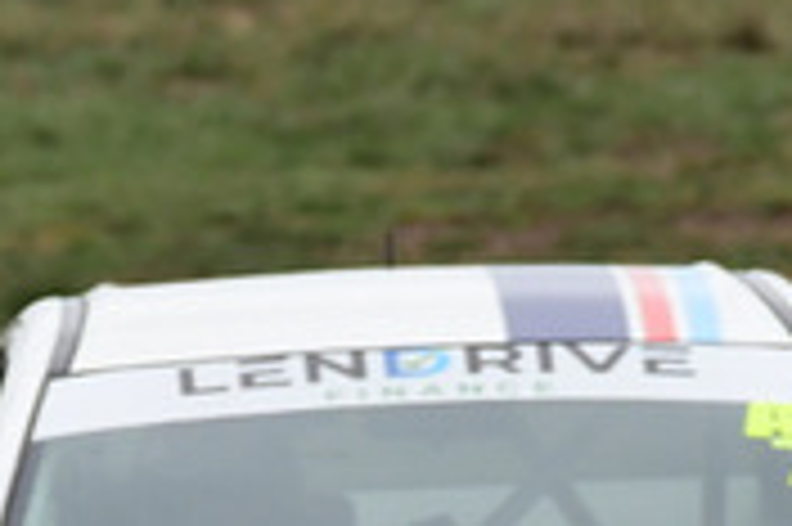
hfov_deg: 0.6
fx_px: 72025
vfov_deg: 0.4
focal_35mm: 3277
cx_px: 126
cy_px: 652
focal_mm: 480
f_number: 10
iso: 640
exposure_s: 1/640
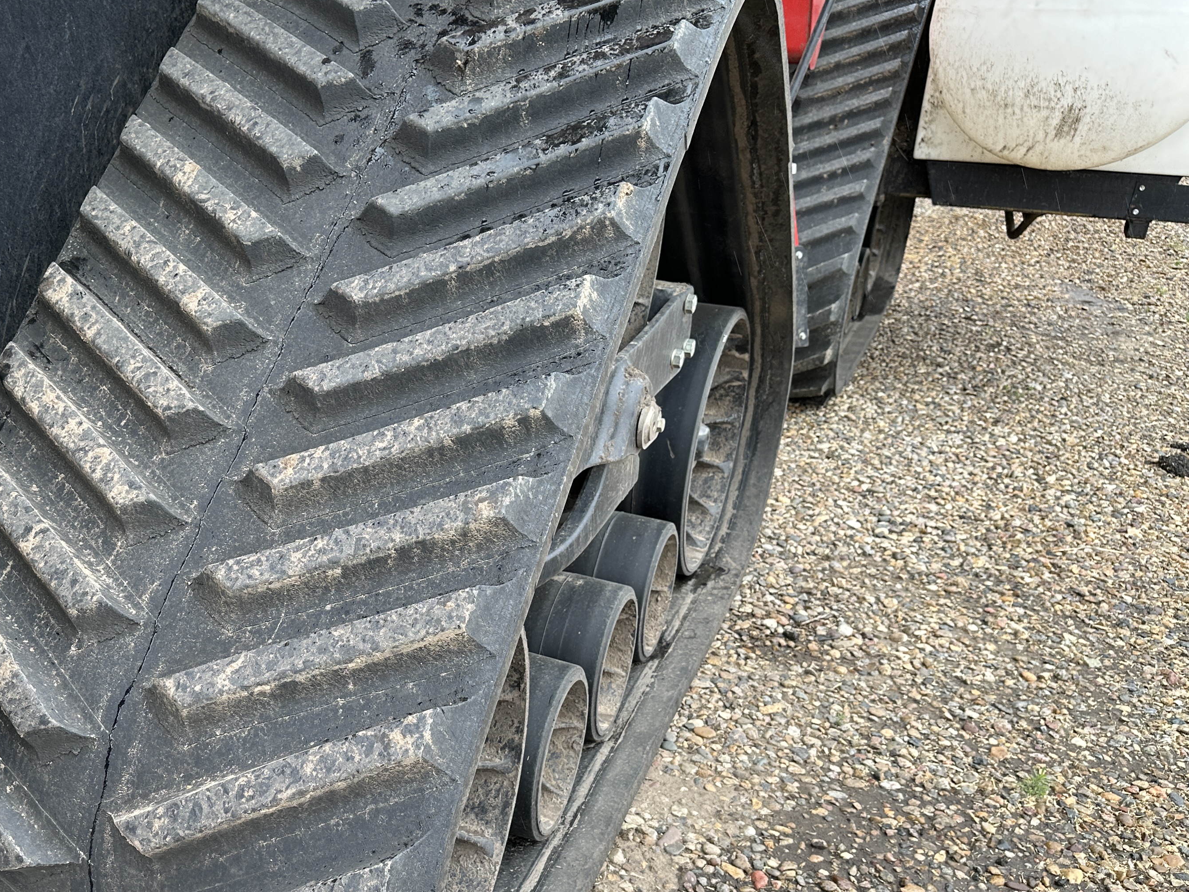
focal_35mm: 36
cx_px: 348
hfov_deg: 49.9
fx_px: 1237
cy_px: 557
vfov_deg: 39.4
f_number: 1.78
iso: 64
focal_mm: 6.86
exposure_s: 1/190
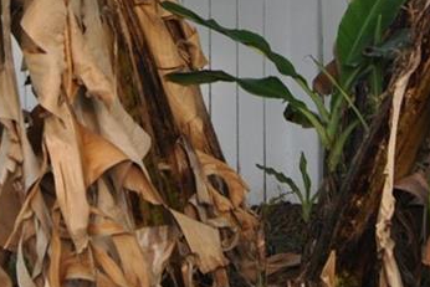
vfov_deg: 6.5
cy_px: -135
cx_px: 203
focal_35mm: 208
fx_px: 2485
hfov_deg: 9.9
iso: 180
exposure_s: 1/125
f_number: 5.6
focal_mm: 30
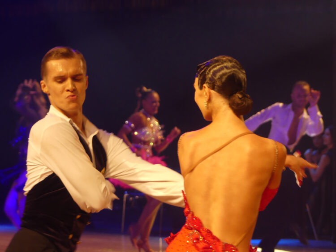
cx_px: 168
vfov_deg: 6.5
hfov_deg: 8.7
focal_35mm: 228
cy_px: 126
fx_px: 2214
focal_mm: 41.1
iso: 320
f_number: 2.8
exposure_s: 1/100
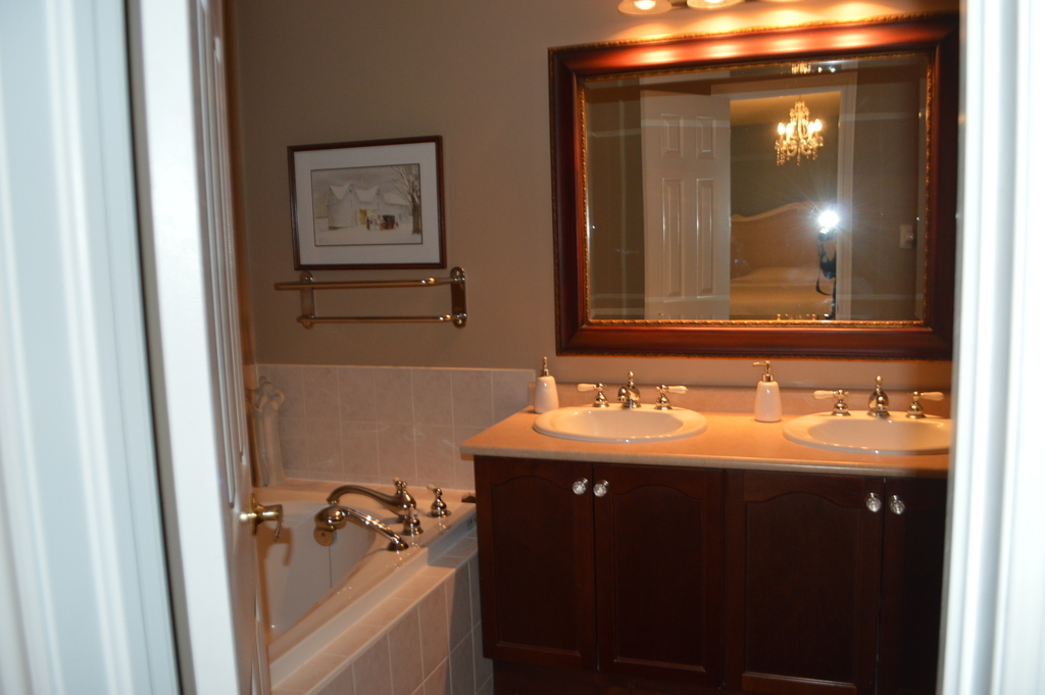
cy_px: 348
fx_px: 783
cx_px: 522
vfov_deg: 47.9
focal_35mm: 27
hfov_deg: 67.4
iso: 450
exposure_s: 1/60
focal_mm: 18
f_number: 3.5
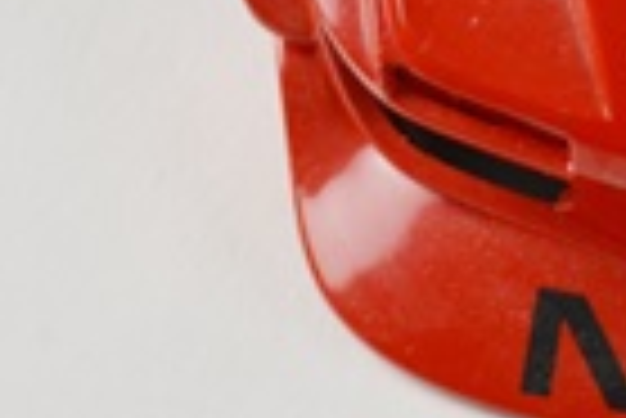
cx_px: 1054
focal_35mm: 284
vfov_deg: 4.8
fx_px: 4944
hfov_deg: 7.1
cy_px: -90
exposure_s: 1/125
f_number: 5.6
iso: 400
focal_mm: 44
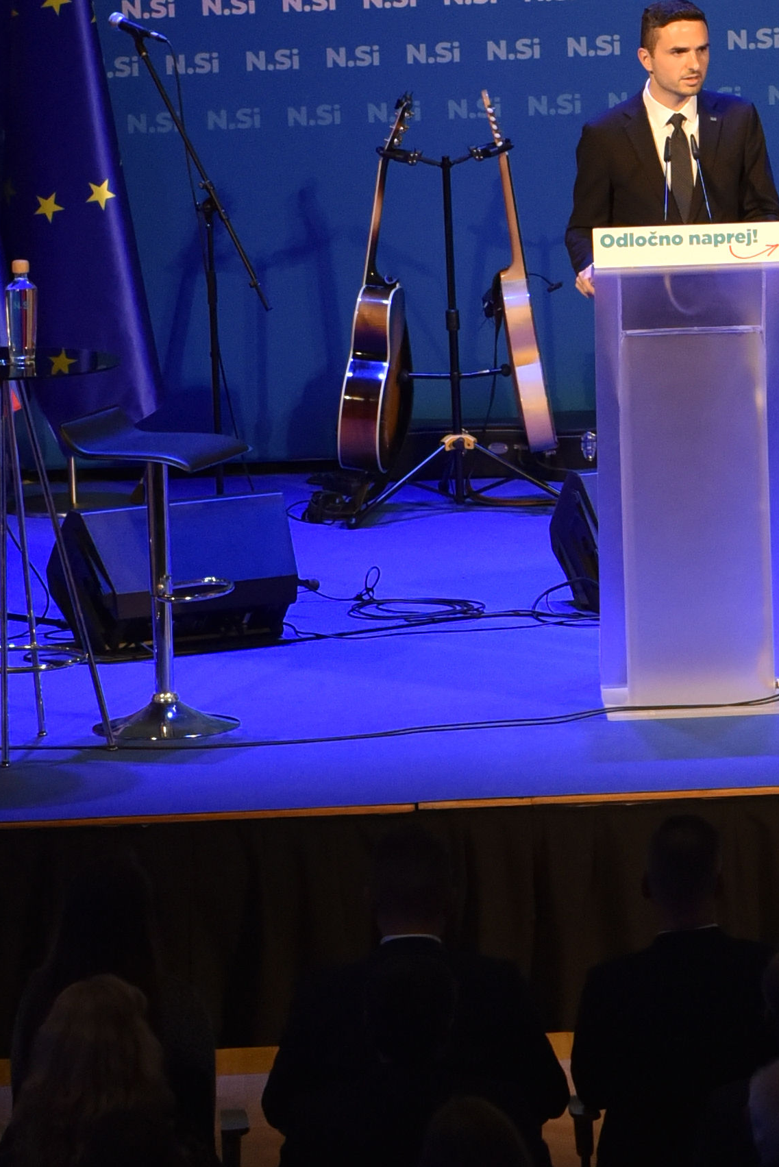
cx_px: 1083
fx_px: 12029
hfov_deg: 3.7
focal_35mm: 371
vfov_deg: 5.6
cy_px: 312
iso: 2500
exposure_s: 1/250
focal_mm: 105
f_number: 4.5
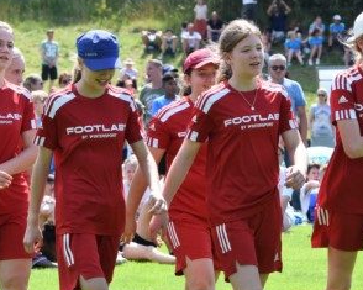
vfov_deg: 5.7
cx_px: 190
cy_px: 170
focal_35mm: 272
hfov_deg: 7.1
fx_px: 2920
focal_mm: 105
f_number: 7.1
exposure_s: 1/640
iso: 640
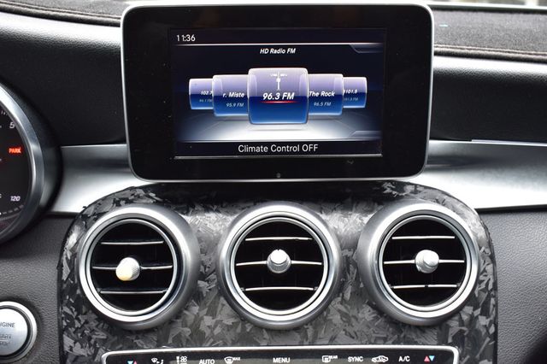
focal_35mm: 45
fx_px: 683
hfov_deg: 43.6
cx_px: 274
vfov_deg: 29.8
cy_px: 182
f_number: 7.1
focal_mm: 30
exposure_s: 1/25
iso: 400
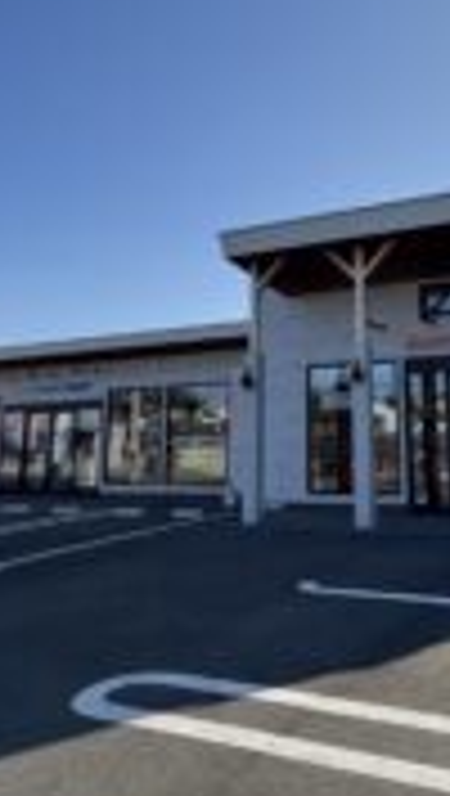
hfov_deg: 37.1
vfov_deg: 62.0
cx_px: 328
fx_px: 655
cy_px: 319
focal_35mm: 31
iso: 50
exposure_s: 1/1789
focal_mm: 2.22
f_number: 2.2
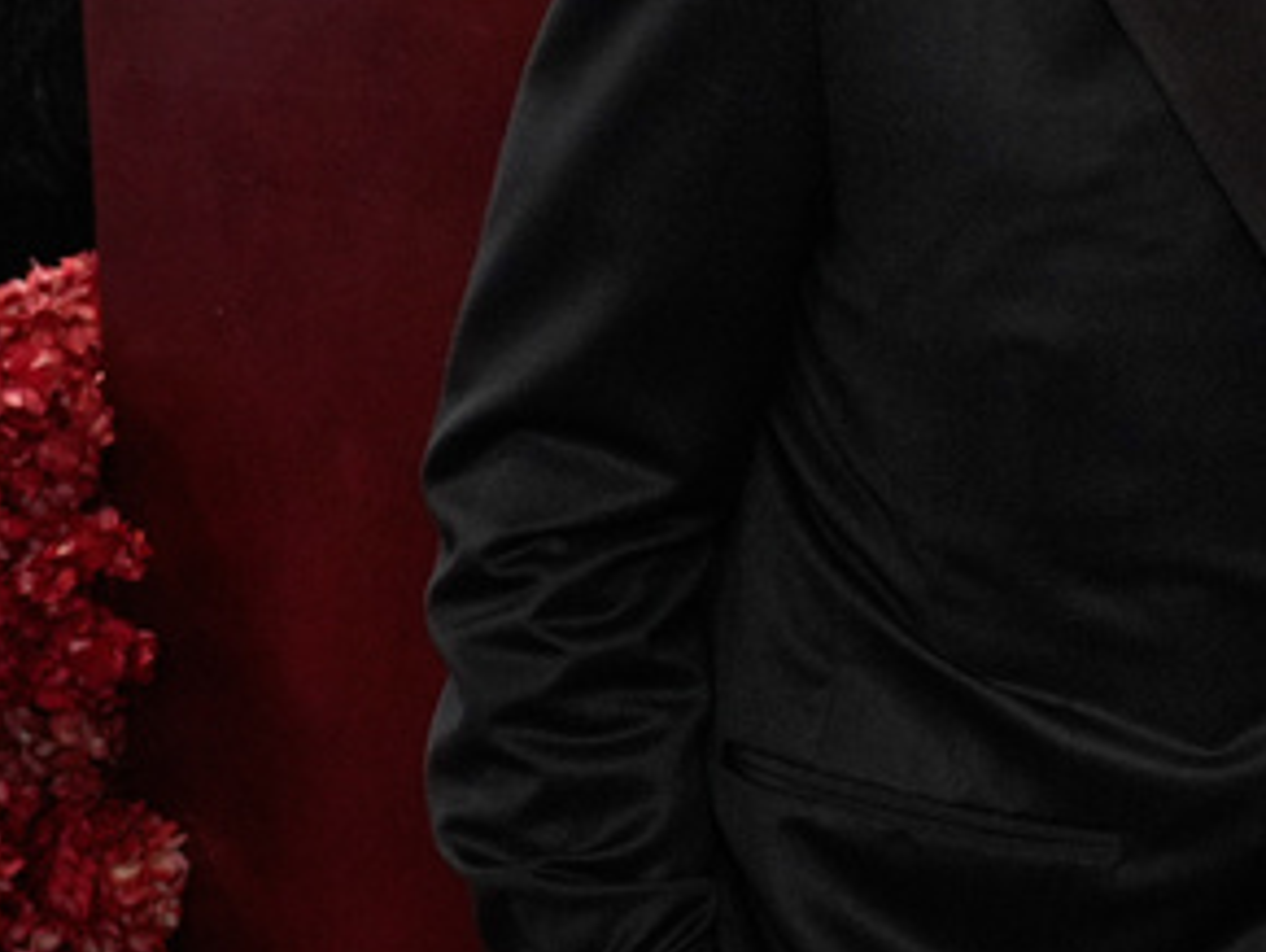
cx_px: 1790
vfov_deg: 13.2
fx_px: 4100
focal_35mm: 112
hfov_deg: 16.3
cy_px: 229
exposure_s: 1/160
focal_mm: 33
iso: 2500
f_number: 4.5
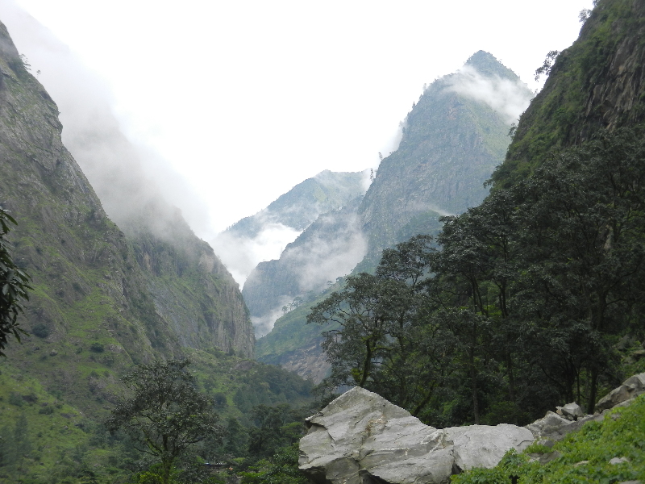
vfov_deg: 24.4
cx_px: 322
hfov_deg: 32.2
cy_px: 242
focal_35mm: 60
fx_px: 1118
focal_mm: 10.9
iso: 160
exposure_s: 1/640
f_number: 4.5
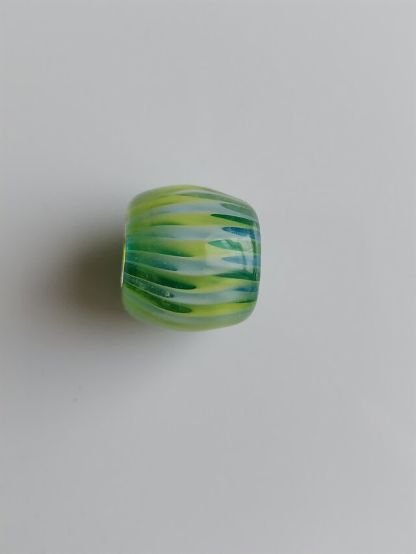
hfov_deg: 58.9
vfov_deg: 73.9
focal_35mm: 23
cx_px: 208
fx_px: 368
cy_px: 277
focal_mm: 5.5
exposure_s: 1/60
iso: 597
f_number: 1.9
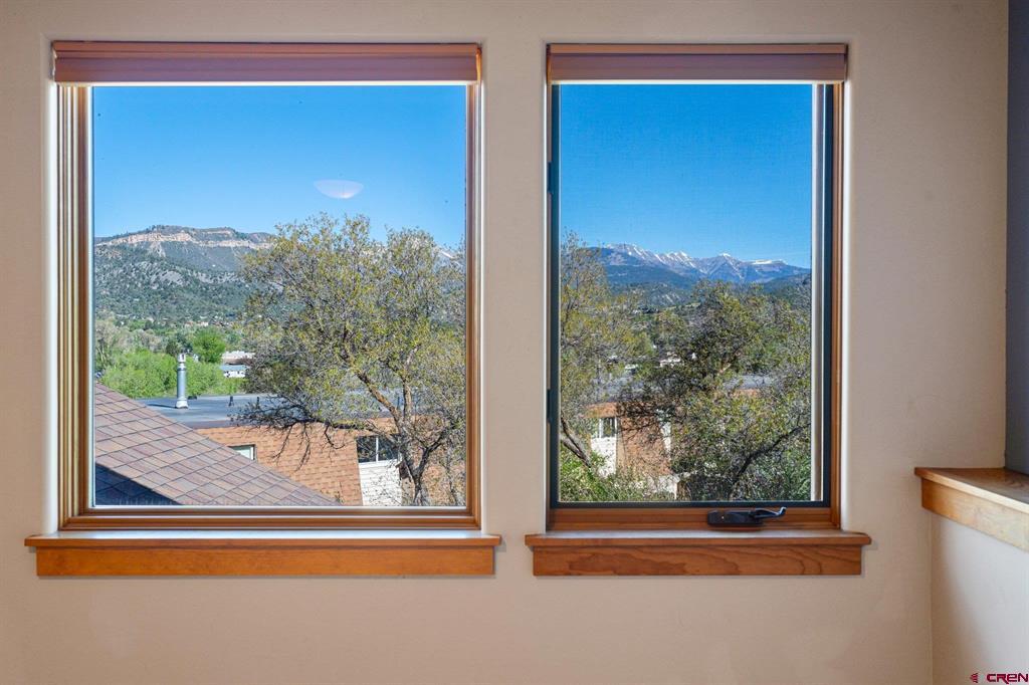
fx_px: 1000
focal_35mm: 35
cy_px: 342
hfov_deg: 54.4
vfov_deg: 37.8
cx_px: 514
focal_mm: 35
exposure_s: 1/13
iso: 400
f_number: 8
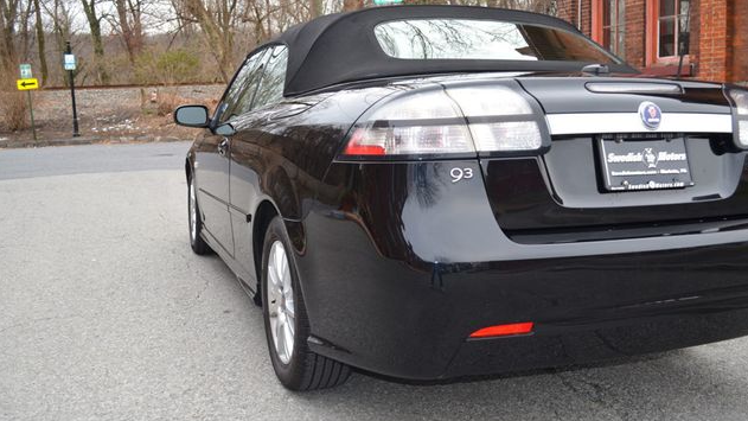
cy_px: 209
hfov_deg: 56.6
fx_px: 694
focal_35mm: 35
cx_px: 376
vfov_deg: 33.7
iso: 320
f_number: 4
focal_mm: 22
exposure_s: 1/125
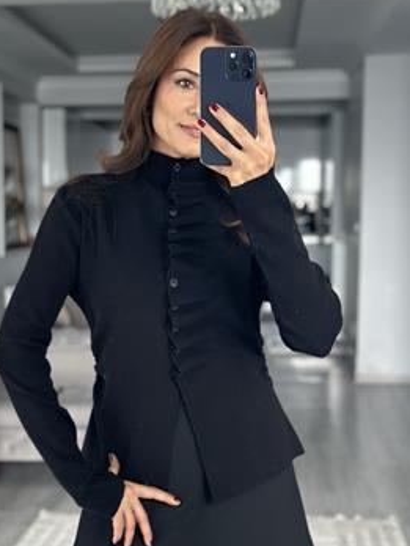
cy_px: 304
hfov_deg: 21.0
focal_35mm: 70
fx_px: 1103
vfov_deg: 27.7
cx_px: 165
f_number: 1.78
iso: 125
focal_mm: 6.86
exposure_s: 1/86
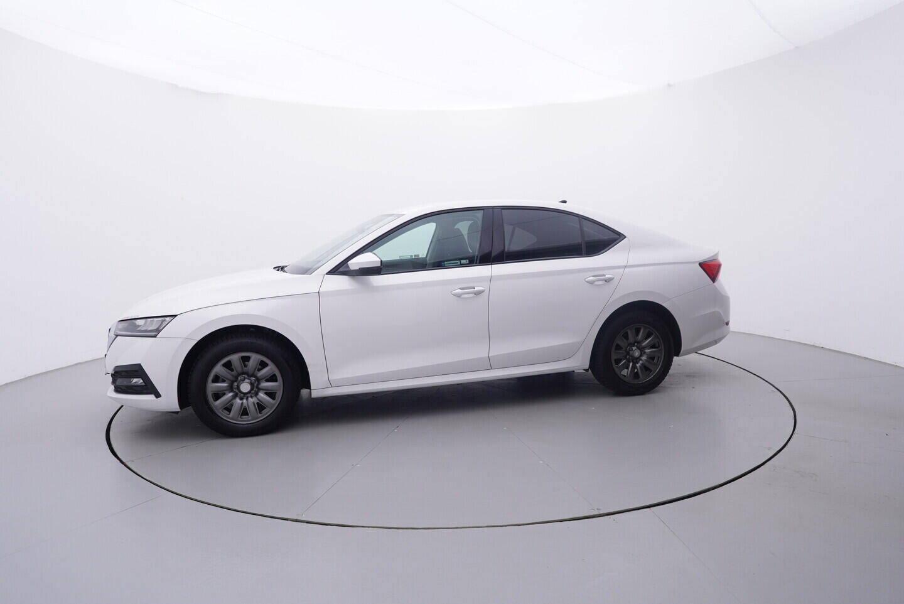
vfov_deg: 56.2
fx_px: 565
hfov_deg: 77.3
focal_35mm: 22
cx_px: 452
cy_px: 302
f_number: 5
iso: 200
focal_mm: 15
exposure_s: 1/80
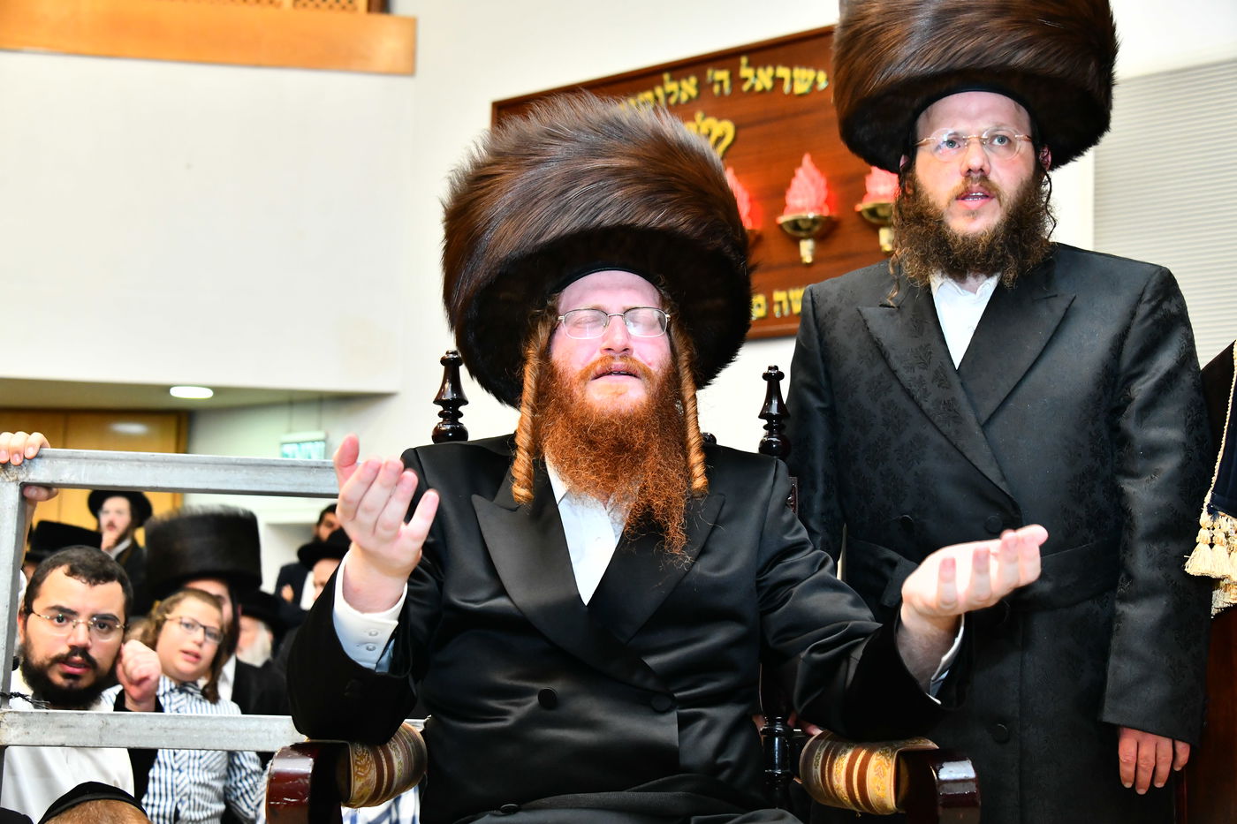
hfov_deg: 38.2
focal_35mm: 52
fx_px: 1786
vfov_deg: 26.0
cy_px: 412
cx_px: 618
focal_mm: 52
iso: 3200
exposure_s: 1/200
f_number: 5.6
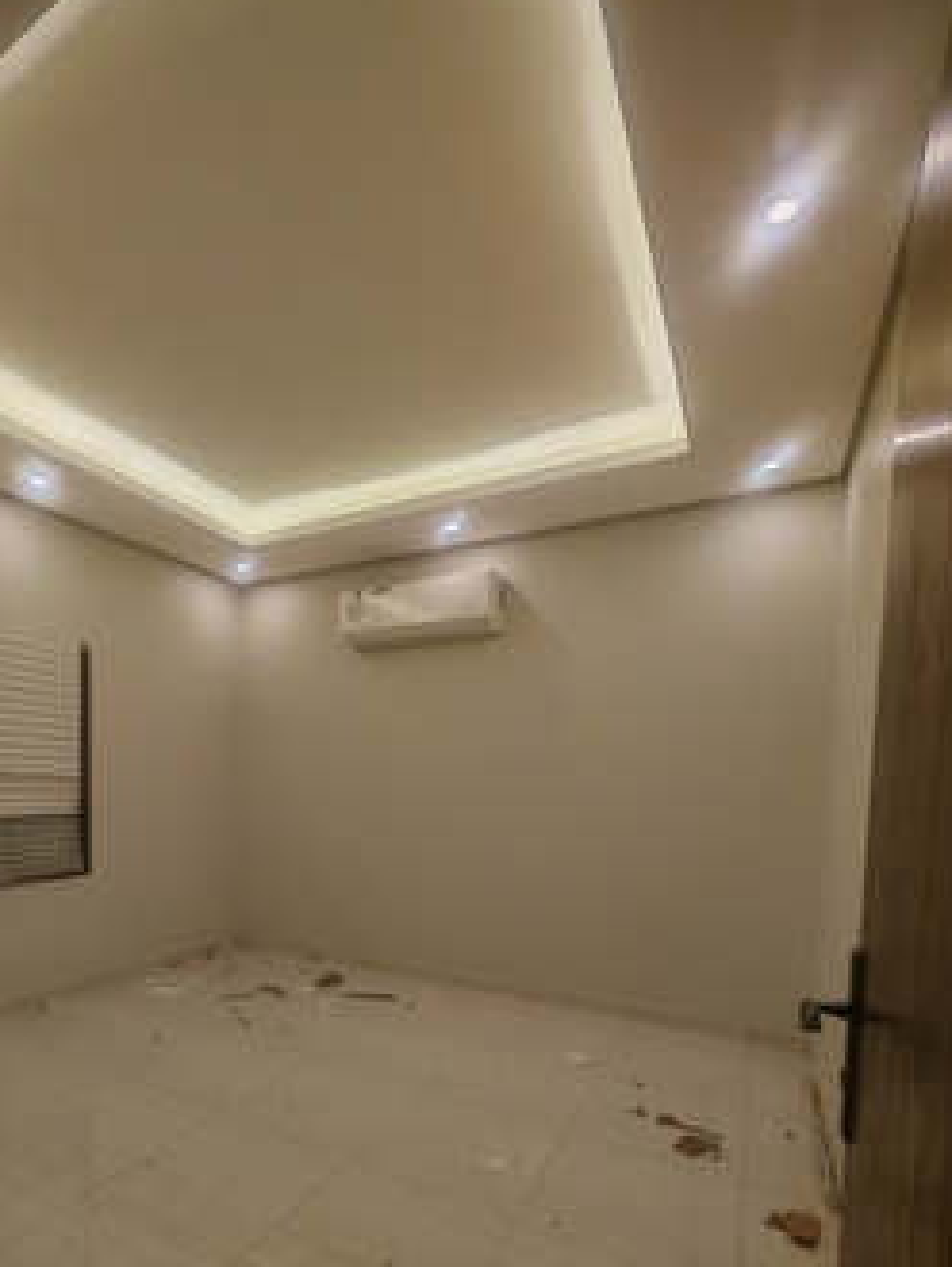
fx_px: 659
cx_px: 374
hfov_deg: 70.8
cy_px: 824
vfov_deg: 85.2
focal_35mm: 18
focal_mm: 1.82
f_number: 2
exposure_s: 1/120
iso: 80
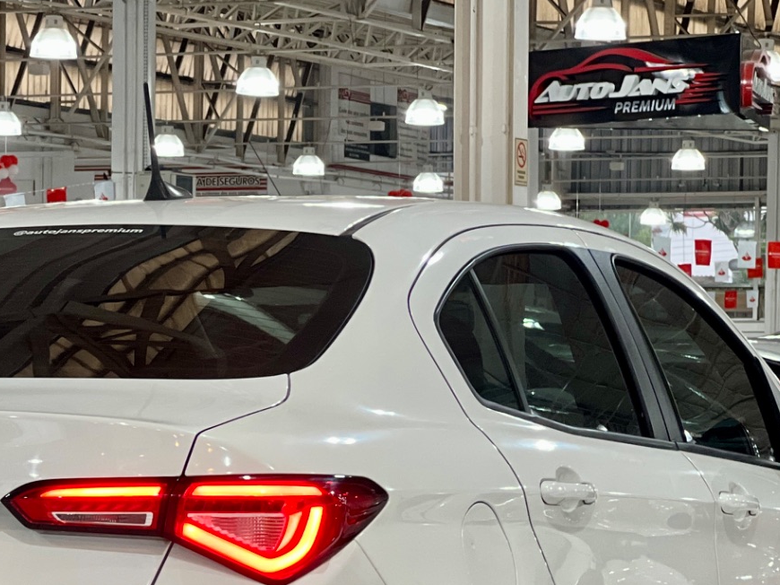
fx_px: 3830
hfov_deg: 11.6
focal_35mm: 170
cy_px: 589
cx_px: 204
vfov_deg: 8.7
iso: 200
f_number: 2.8
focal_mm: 9
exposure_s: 1/40
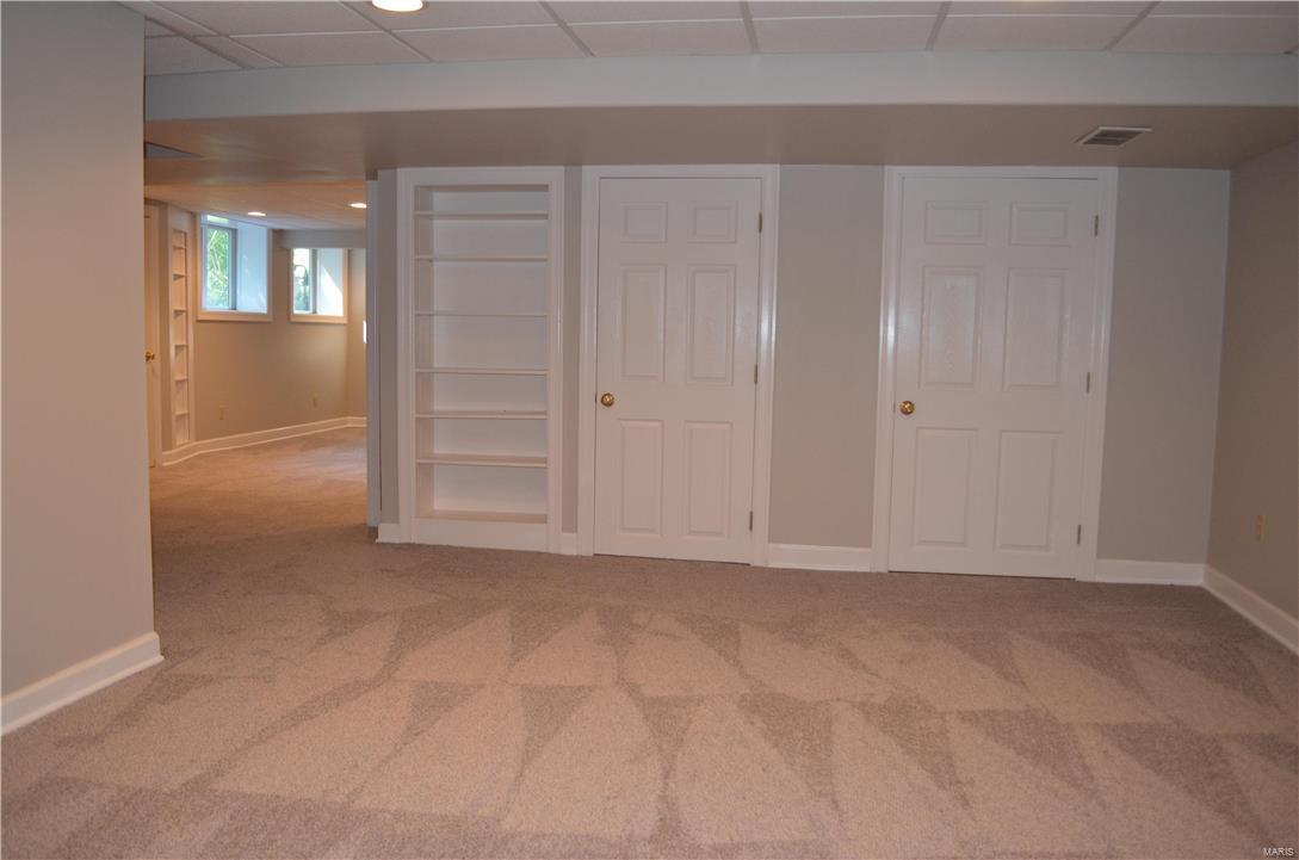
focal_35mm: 27
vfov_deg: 47.7
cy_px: 430
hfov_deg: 67.5
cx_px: 650
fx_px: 972
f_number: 3.5
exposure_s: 1/60
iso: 1100
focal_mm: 18
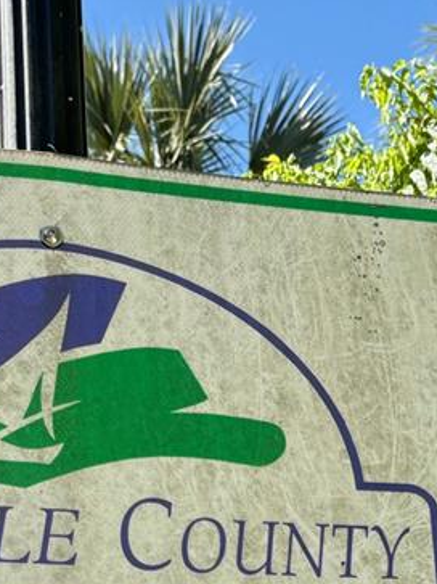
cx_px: 212
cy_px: 727
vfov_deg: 21.0
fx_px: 1448
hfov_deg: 17.2
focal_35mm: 86
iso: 50
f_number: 1.6
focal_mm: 5.96
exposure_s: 1/1175
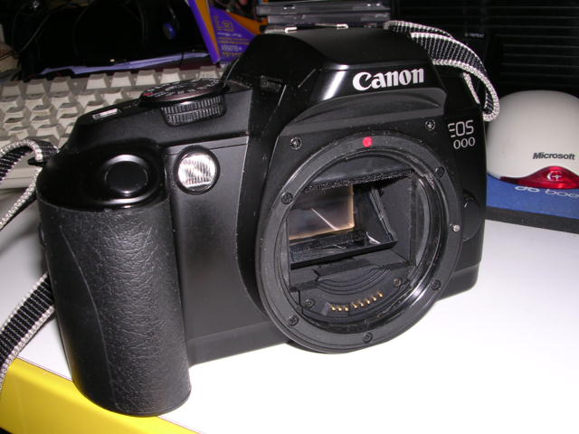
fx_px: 636
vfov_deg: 37.7
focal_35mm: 38
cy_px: 217
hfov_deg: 49.0
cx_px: 290
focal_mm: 5.8
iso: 100
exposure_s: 1/60.1
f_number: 5.6
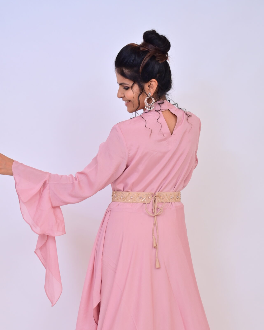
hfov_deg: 24.2
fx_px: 615
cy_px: 260
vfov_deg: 29.4
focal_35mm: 63
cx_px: 132
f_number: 4.5
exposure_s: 1/125
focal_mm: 42
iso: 200
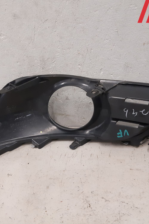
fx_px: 230
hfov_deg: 35.9
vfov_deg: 51.9
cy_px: 113
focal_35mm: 37
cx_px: 76
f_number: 1.7
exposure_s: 1/50
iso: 250
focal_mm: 3.93
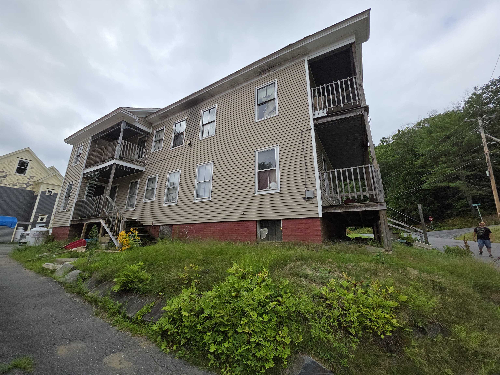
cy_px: 188
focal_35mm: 13
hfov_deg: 106.2
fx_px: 188
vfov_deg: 89.9
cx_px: 250
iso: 40
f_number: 1.9
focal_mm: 2.2
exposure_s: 1/1751
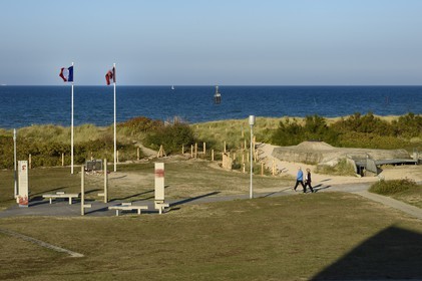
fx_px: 937
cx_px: 211
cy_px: 140
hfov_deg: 25.4
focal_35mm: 80
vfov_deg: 17.0
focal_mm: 80
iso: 200
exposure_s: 1/320
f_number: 13
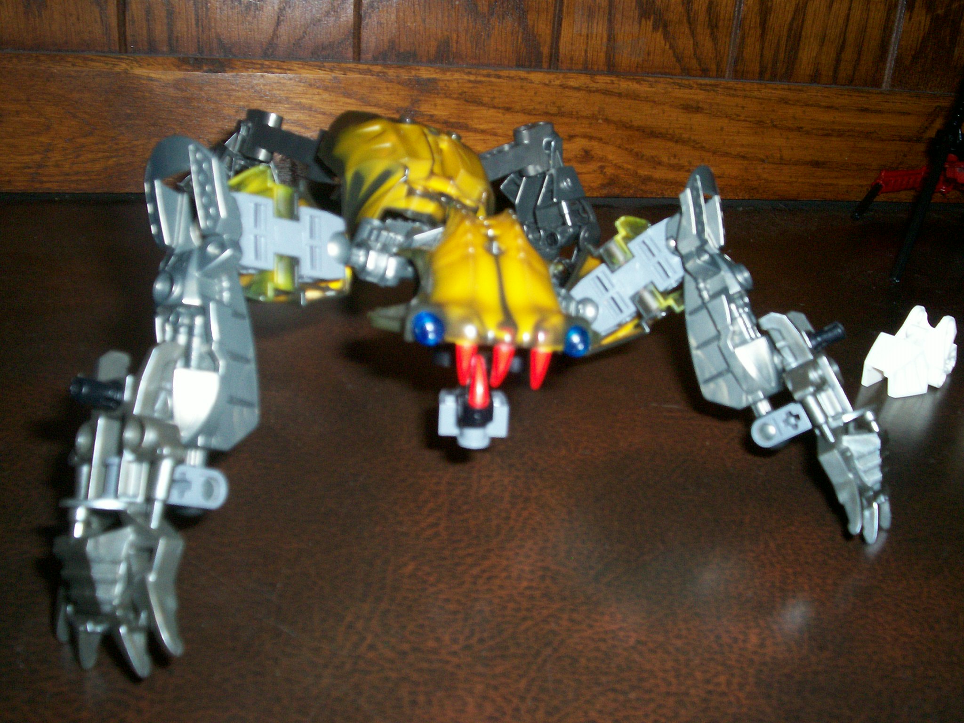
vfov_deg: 39.7
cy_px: 362
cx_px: 482
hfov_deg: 51.4
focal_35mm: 36
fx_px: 1003
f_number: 4.5
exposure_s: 1/64
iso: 140
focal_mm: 5.9
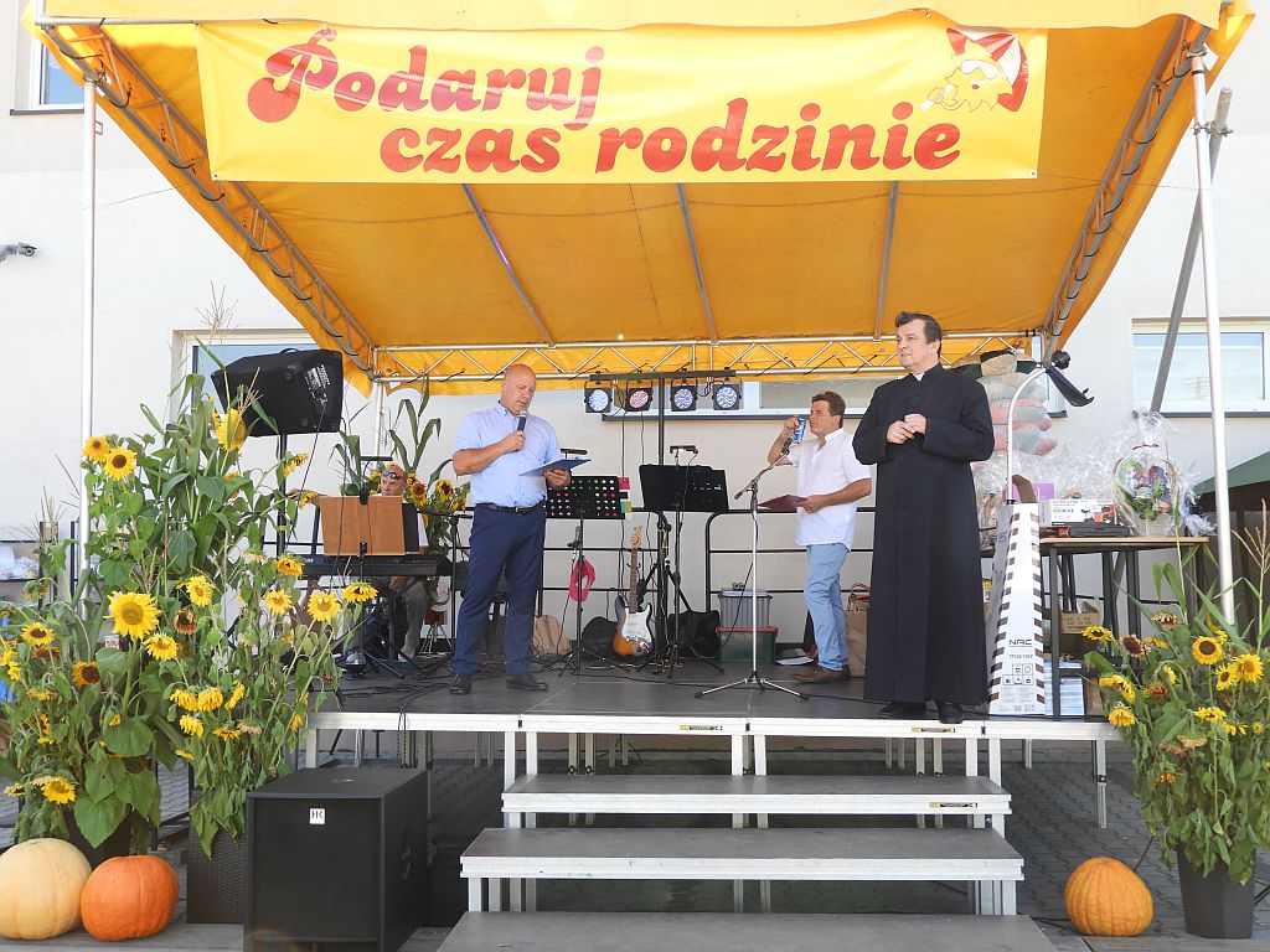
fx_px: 1284
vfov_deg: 40.7
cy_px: 476
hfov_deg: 52.6
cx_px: 635
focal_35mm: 35
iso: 100
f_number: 3.8
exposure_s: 1/125
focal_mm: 6.3
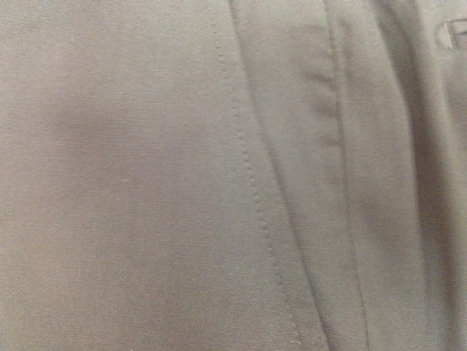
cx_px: 234
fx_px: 472
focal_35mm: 35
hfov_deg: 52.6
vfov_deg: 40.7
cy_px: 176
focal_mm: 4.28
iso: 800
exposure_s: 1/17
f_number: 2.4
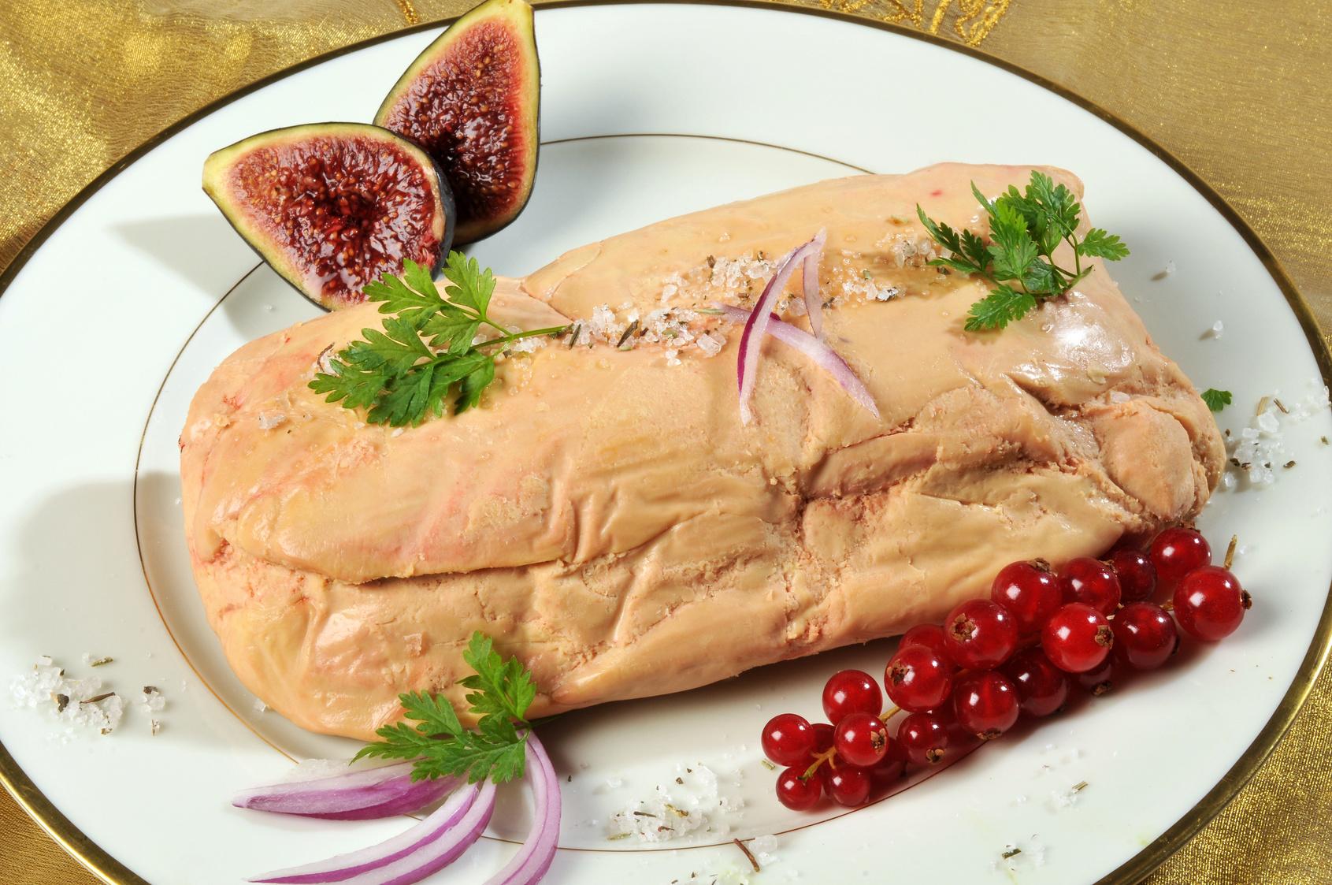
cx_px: 666
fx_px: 3104
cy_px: 442
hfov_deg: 24.2
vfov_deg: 16.2
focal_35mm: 84
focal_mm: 56
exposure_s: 1/160
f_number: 22
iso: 100
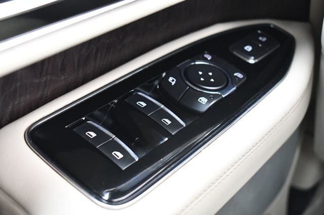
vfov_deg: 22.6
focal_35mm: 60
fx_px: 540
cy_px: 108
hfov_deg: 33.4
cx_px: 162
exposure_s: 1/80
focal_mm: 40
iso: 3200
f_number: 4.8
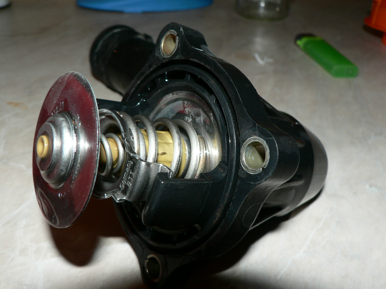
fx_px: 401
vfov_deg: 39.7
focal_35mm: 36
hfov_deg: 51.4
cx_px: 193
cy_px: 144
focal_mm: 6
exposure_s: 1/60
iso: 100
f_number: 4
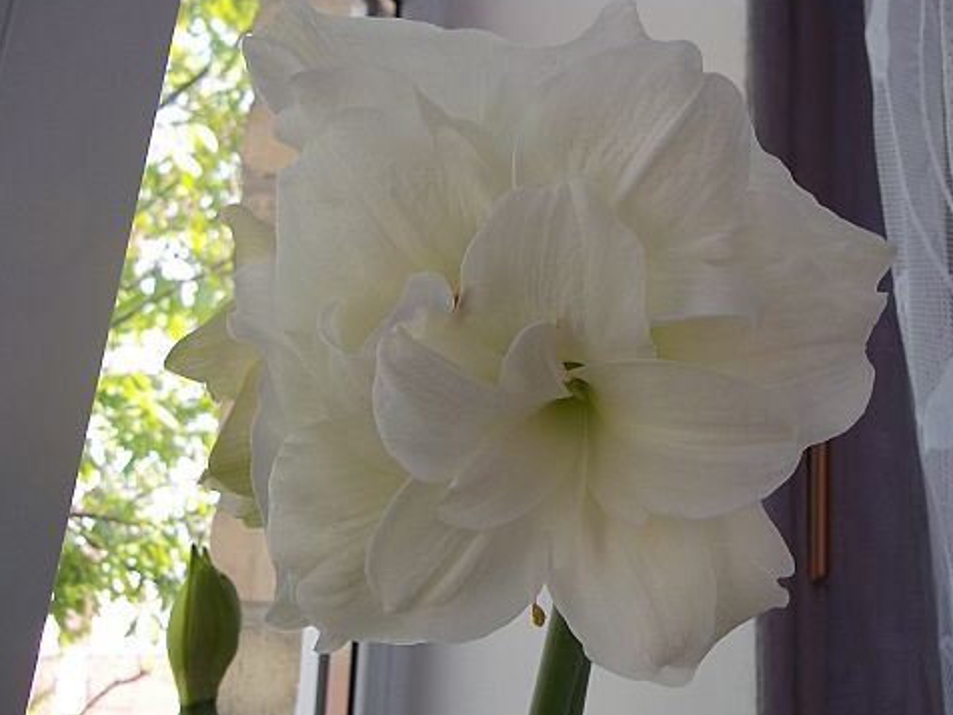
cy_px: 361
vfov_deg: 33.6
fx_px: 1184
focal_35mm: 43
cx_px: 557
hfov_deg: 43.7
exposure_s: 1/125
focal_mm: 5.7
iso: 80
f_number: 2.9
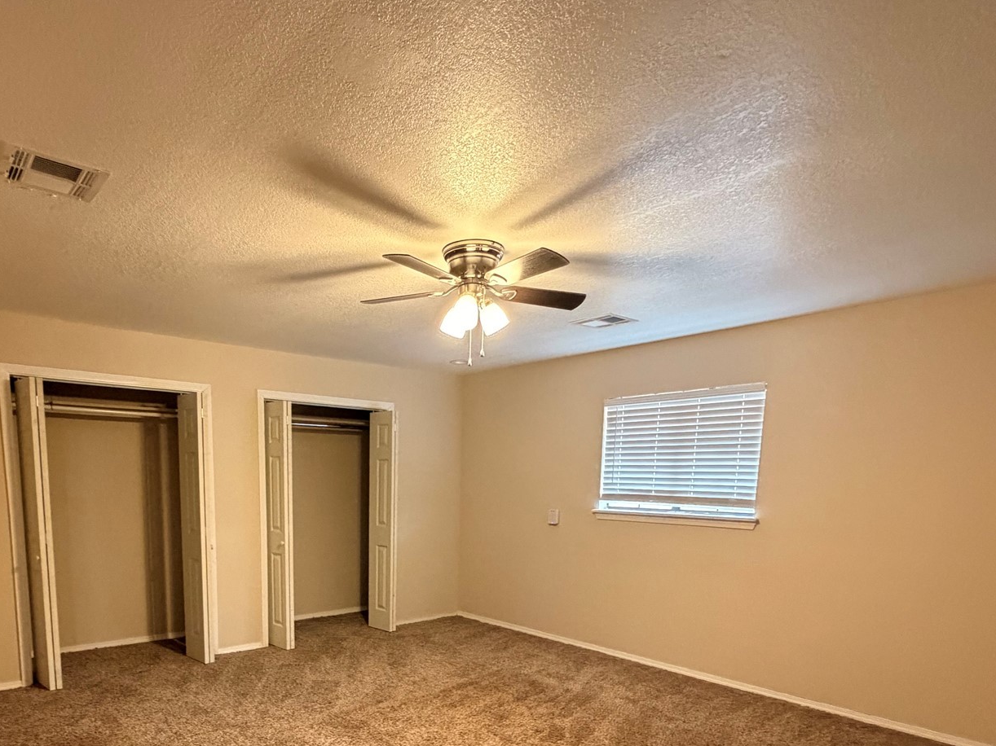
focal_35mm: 22
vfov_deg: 57.7
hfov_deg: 75.5
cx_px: 395
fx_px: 633
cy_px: 567
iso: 800
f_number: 2.2
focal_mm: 2.22
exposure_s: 1/60
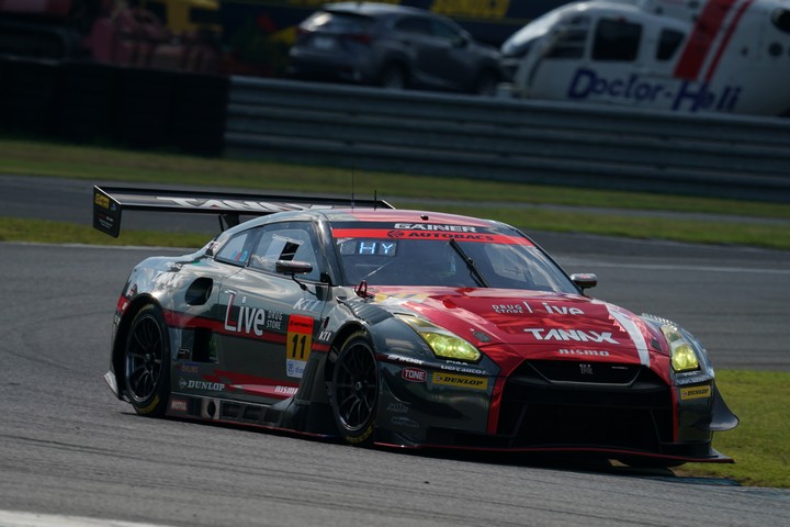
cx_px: 395
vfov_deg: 2.3
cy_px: 264
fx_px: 13166
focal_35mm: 600
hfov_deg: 3.4
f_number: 9
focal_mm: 600
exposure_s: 1/800
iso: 200
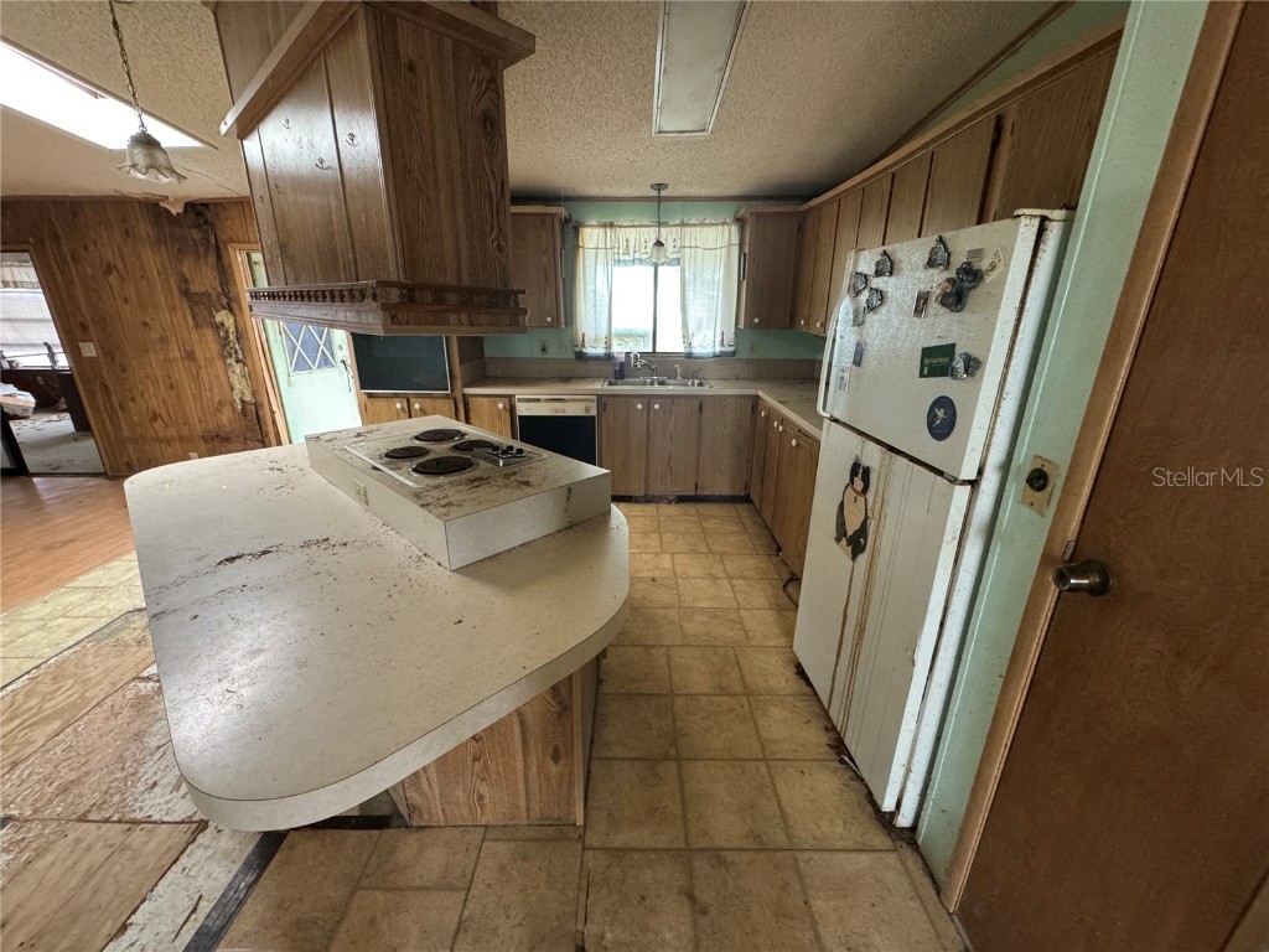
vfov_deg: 85.7
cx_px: 634
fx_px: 513
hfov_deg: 102.1
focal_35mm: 14
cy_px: 476
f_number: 2.2
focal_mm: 2.22
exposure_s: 1/60
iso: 640
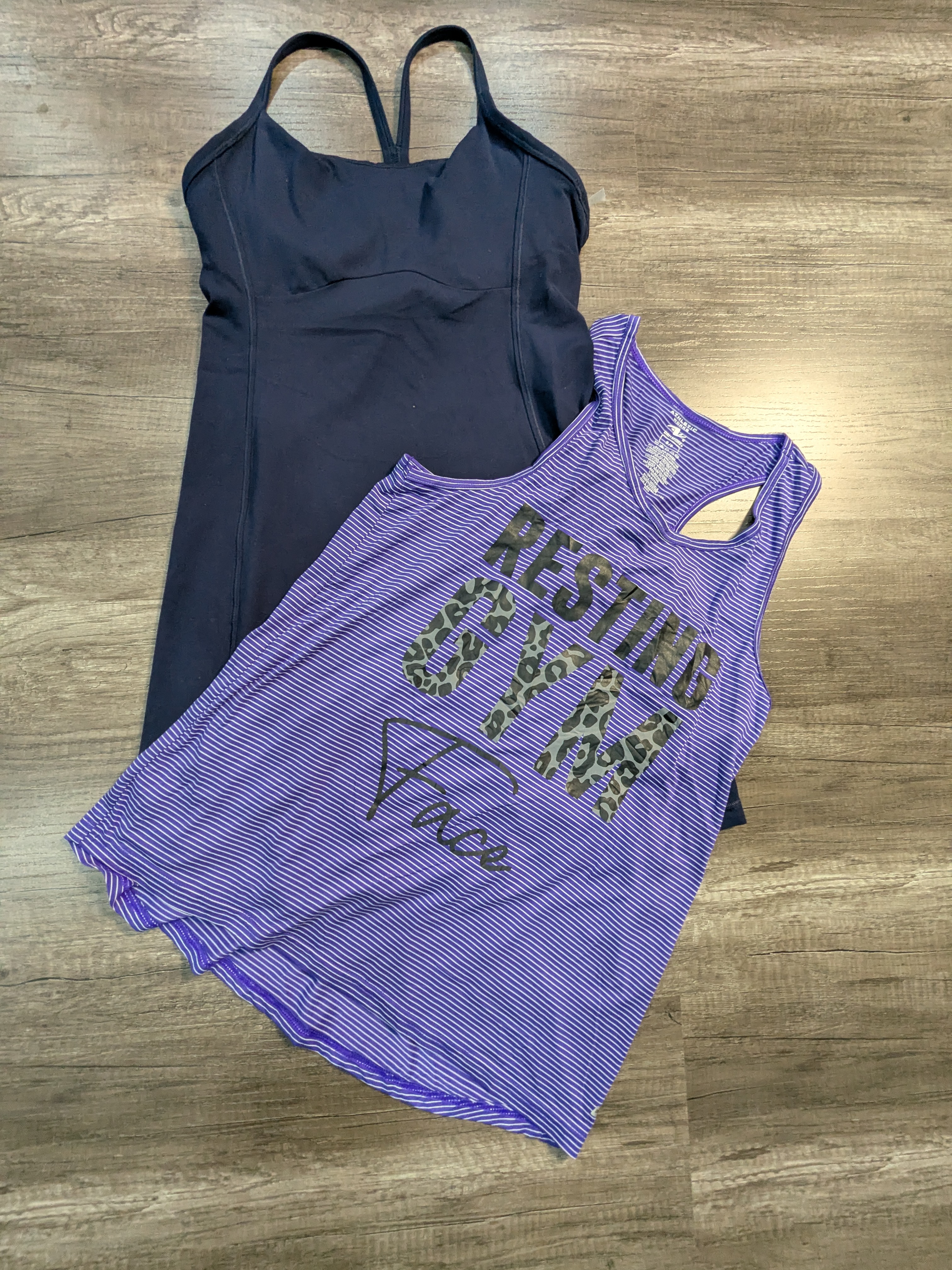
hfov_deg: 78.1
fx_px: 587
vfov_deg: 94.5
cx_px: 476
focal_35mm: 16
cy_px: 635
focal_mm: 2.35
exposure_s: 1/120
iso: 238
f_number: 2.2
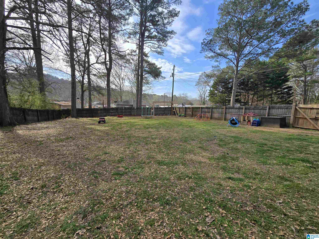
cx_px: 160
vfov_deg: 89.9
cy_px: 120
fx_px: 120
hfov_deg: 106.2
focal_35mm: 13
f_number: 2.2
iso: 50
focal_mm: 2.2
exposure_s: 1/1654
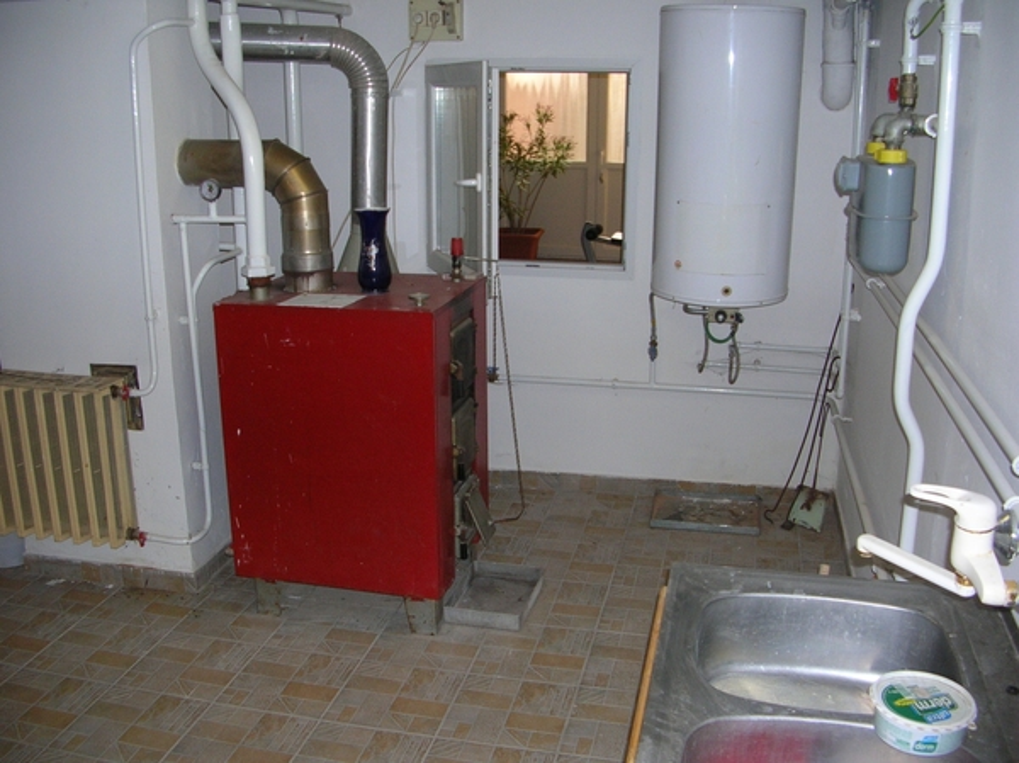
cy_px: 382
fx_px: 1029
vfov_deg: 40.6
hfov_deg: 52.7
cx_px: 510
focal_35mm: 35
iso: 88
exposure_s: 1/60.1
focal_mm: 5.8
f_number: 2.8
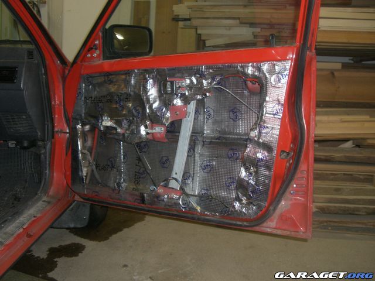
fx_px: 412
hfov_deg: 49.0
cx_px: 188
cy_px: 140
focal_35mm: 38
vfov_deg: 37.7
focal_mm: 6.2
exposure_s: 1/60
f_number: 2.7
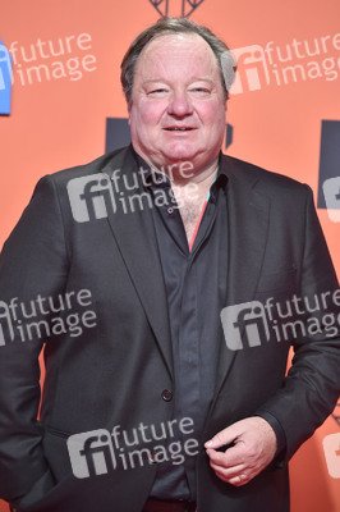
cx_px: 170
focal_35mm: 155
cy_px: 256
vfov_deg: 13.3
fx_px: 2199
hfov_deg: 8.8
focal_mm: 155
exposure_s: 1/250
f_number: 3.5
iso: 2000
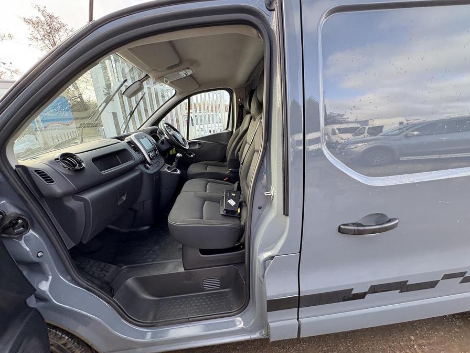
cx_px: 235
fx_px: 190
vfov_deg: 85.7
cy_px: 176
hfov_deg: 102.1
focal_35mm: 14
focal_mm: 2.22
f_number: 2.2
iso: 80
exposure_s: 1/99
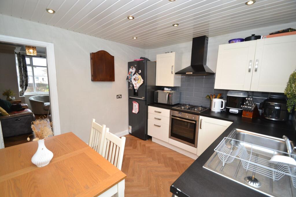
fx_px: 123
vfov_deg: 77.3
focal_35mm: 15
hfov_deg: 100.4
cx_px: 148
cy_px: 98
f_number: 3.5
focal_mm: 10
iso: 900
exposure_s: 1/60
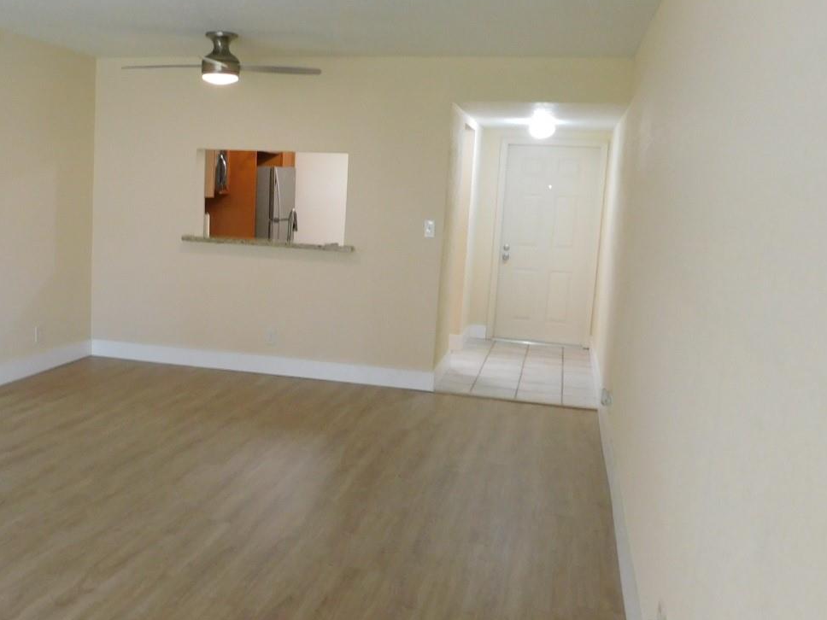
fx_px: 908
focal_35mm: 38
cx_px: 258
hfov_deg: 47.9
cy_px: 328
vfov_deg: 37.7
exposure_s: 1/30
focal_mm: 4
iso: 250
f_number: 3
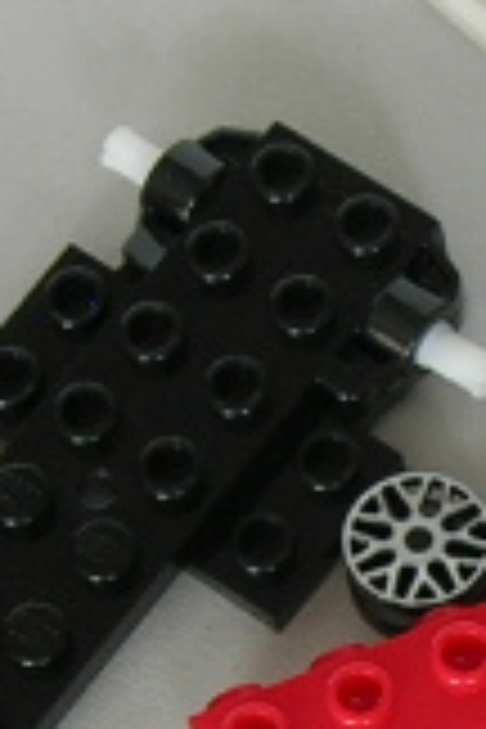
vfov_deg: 8.2
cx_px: 801
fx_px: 5062
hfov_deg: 5.4
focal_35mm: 250
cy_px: 621
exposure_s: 1/7.7
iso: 64
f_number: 2.8
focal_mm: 7.8
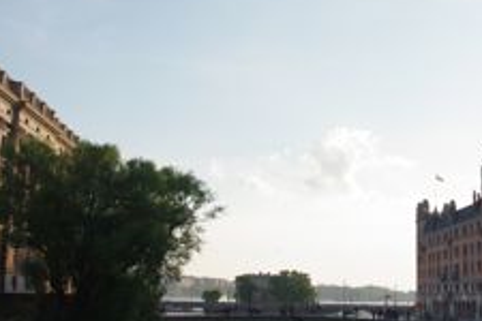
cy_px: 116
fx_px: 736
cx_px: 304
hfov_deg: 36.0
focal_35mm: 55
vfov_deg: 24.5
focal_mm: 21.25
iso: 800
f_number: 6.7
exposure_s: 1/1000
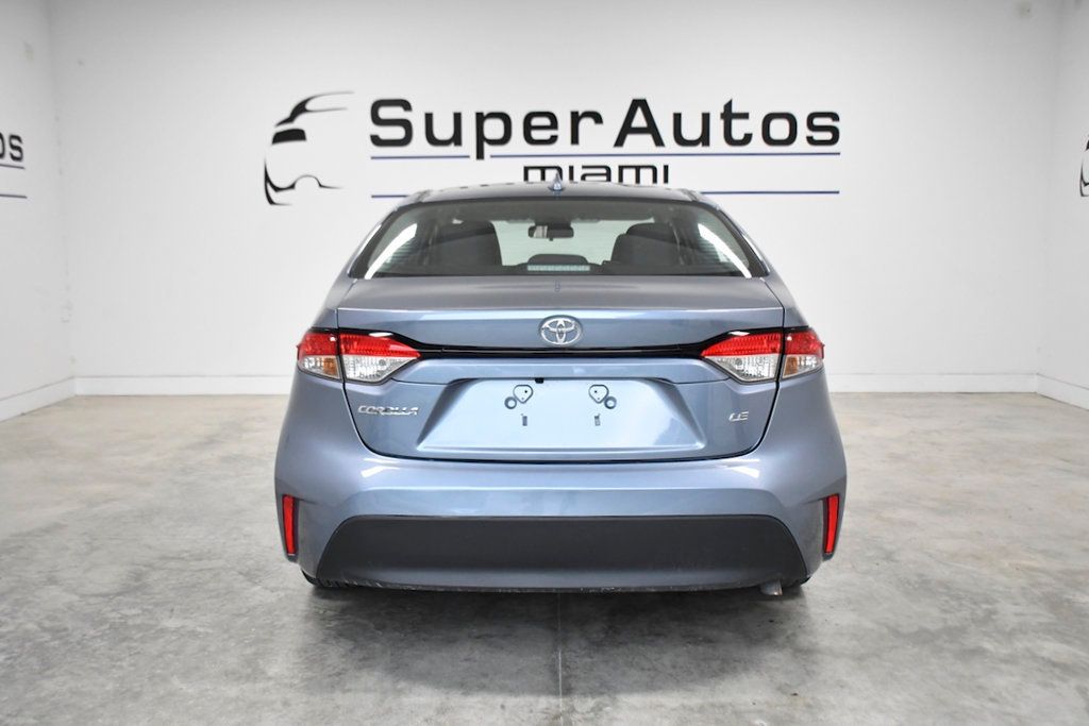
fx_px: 998
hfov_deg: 57.2
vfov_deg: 40.0
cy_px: 363
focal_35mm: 33
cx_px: 544
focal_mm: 22
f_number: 3.5
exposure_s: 1/1000
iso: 2500
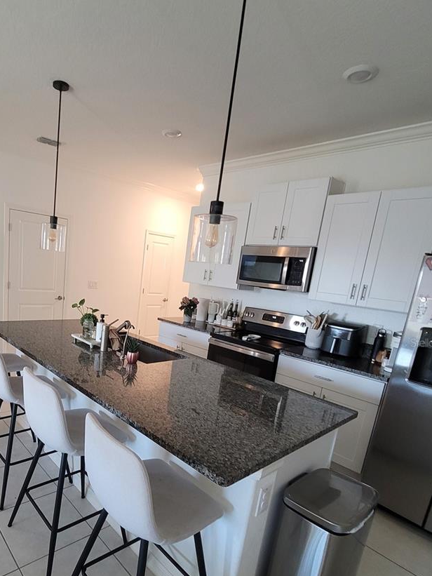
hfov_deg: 66.9
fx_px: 316
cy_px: 342
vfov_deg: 83.7
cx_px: 144
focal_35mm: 19
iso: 320
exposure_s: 1/40
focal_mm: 2.2
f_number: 2.2
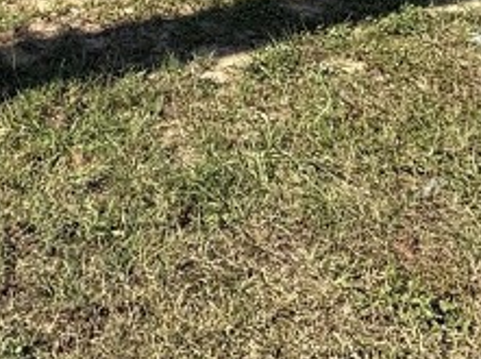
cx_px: 185
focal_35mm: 65
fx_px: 902
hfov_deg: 29.8
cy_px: -411
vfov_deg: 16.0
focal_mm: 2.22
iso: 50
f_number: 2.2
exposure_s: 1/1698
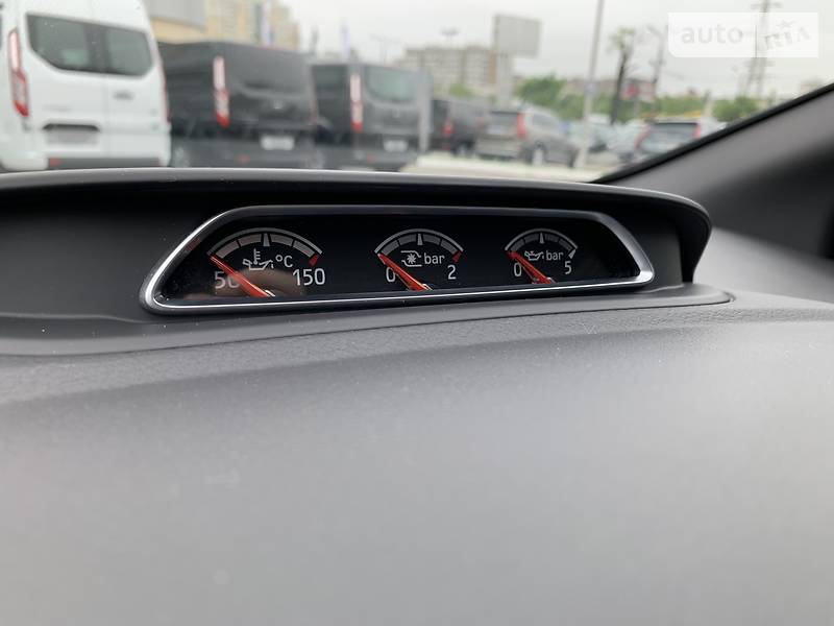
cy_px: 313
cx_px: 417
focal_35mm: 26
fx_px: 626
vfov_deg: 53.1
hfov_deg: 67.3
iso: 32
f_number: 1.8
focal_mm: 4.2
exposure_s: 1/122
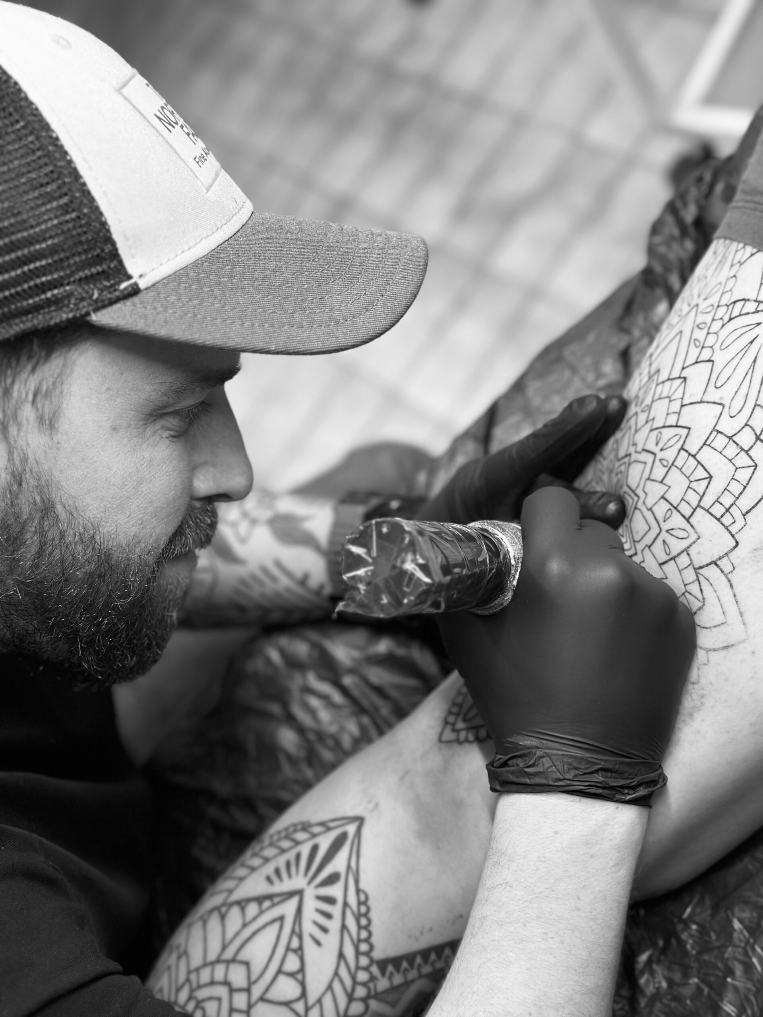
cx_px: 382
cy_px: 508
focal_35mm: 48
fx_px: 1411
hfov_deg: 30.3
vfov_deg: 39.7
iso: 200
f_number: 1.78
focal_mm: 6.86
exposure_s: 1/50
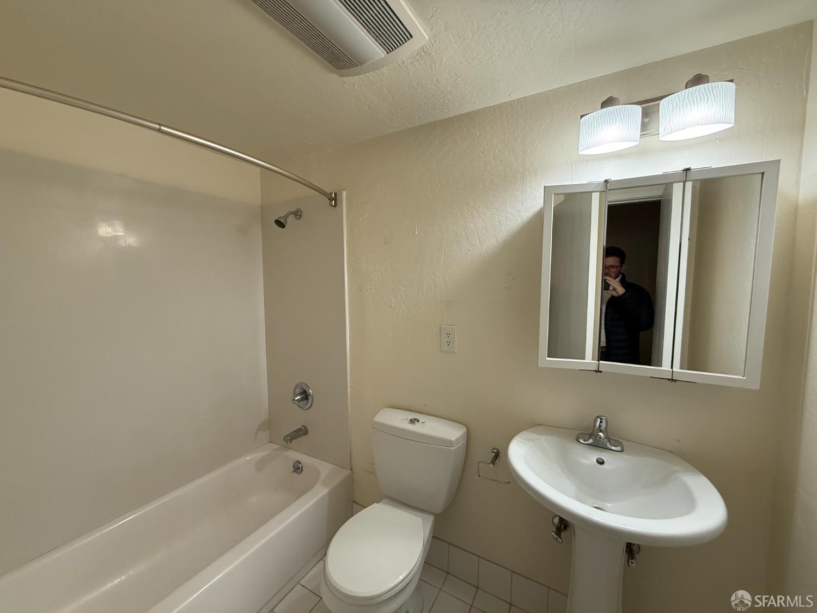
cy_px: 306
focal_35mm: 14
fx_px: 330
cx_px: 408
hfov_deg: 102.1
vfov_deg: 85.7
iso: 320
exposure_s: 1/120
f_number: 2.2
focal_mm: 2.22
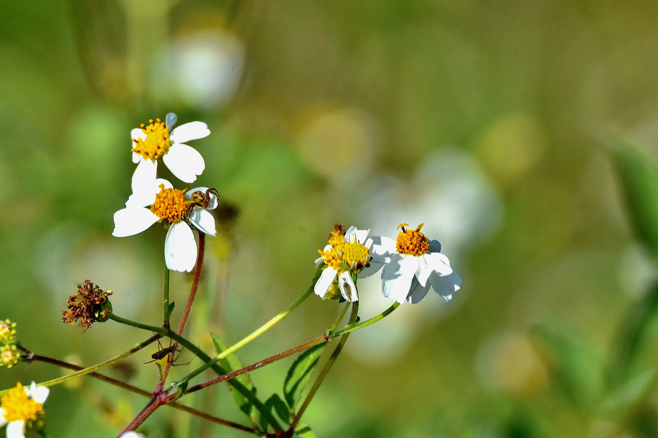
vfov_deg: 1.5
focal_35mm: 900
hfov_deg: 2.3
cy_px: 219
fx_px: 16449
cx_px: 329
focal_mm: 600
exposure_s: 1/1600
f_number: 13
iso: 2000
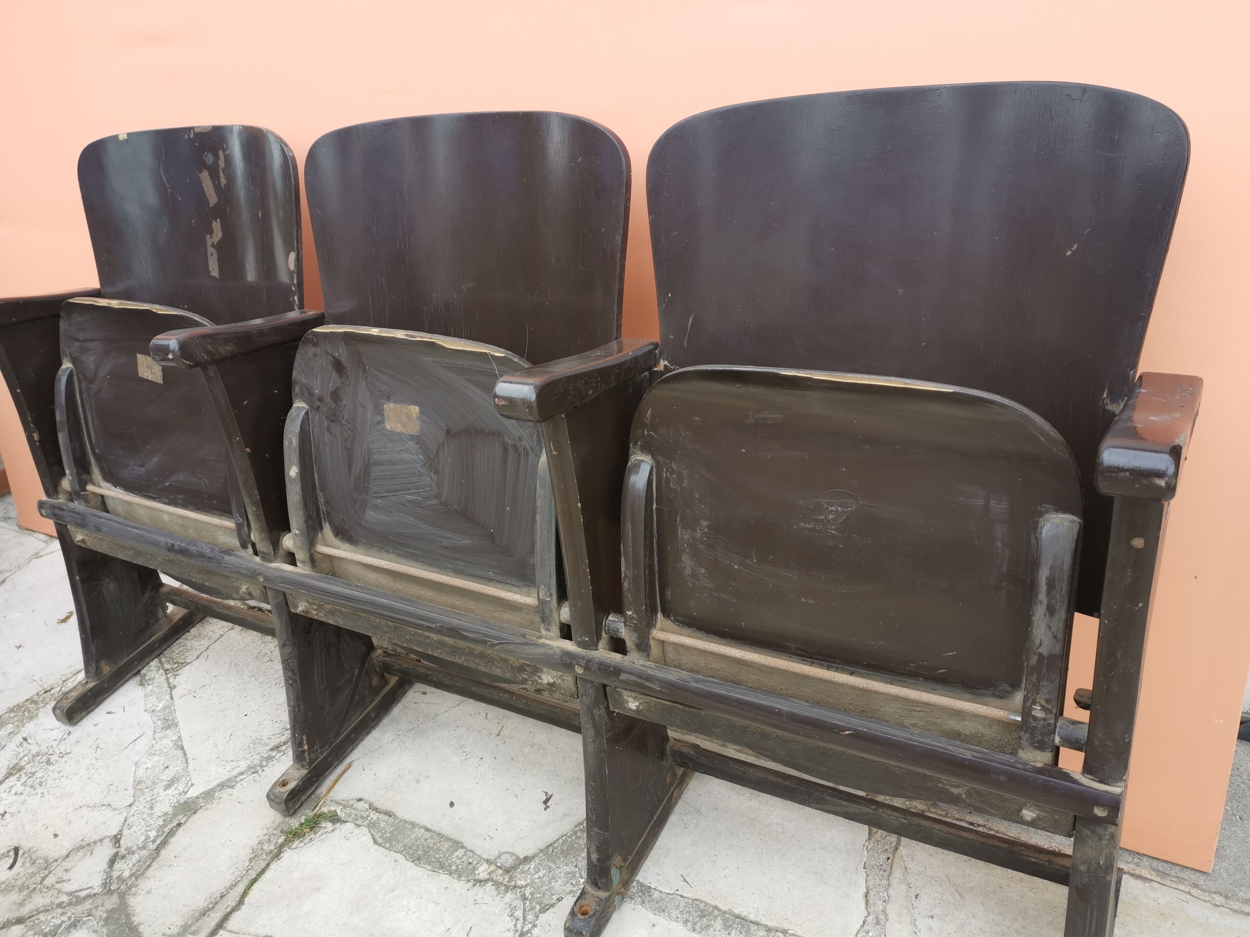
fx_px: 975
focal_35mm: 27
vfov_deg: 51.4
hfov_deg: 65.3
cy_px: 468
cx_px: 625
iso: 50
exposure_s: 1/125
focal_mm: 5.58
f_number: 1.8
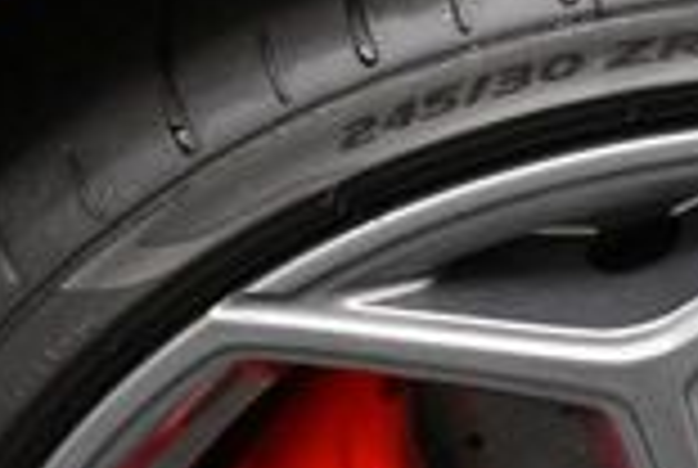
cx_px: 838
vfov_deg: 9.1
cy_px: 641
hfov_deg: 13.4
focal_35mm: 149
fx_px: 2894
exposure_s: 1/125
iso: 1800
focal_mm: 18
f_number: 3.5
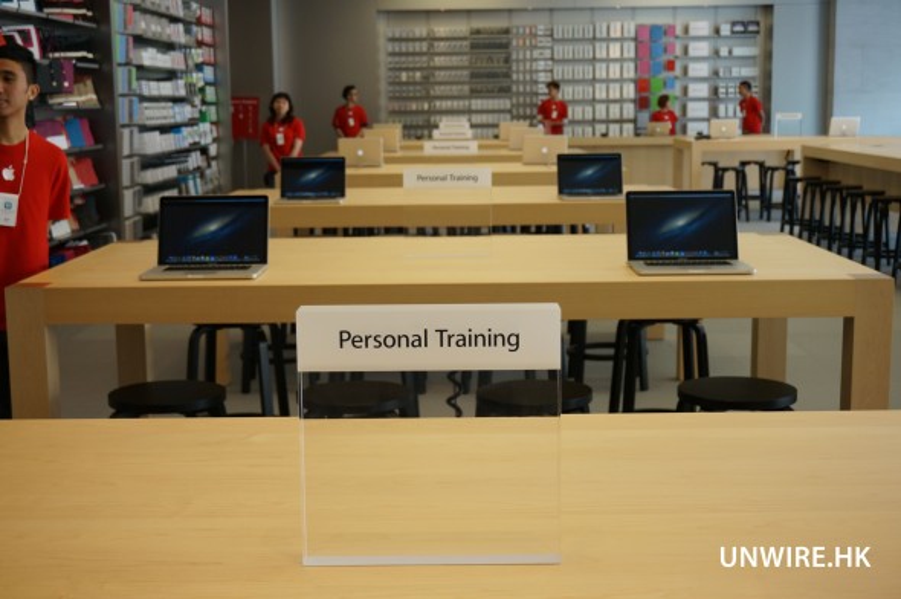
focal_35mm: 52
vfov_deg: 25.7
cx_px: 450
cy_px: 300
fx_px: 1312
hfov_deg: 37.9
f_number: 5.6
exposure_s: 1/160
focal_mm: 35
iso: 400
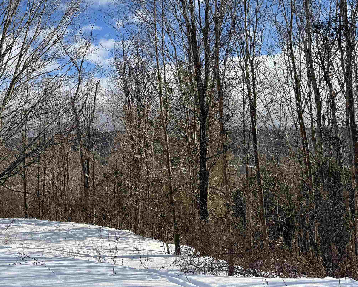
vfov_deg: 40.3
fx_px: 381
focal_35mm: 36
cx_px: 128
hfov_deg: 49.7
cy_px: 82
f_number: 1.78
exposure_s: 1/4950
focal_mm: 6.76
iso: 80
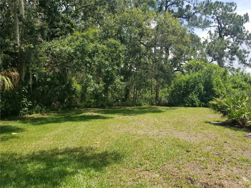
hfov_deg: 67.3
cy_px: 94
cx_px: 126
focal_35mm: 26
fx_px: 189
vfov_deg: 53.1
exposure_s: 1/1340
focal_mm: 4.3
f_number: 1.7
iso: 50
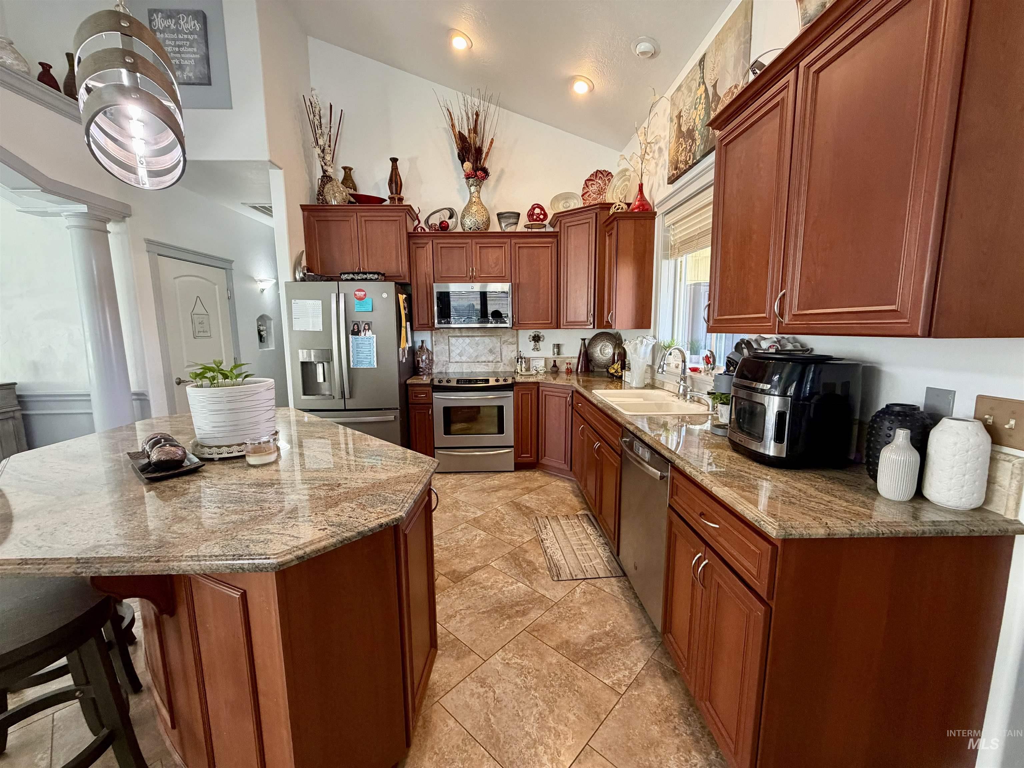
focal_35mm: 14
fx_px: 414
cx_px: 512
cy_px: 384
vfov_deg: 85.7
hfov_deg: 102.1
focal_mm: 2.22
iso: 320
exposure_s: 1/60
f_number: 2.2
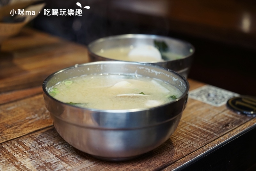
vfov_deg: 27.0
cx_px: 128
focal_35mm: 50
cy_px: 86
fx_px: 355
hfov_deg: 39.6
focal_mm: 50
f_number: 4.5
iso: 1000
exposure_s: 1/60
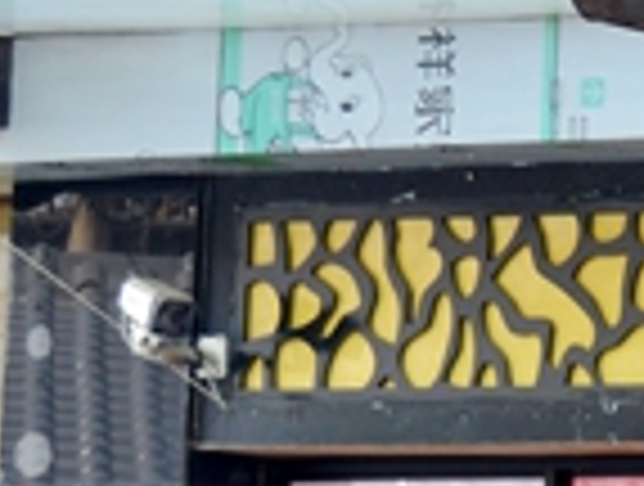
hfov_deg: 5.3
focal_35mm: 362
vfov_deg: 4.1
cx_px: 1315
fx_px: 6752
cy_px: 104
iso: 200
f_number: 5
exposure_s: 1/100
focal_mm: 40
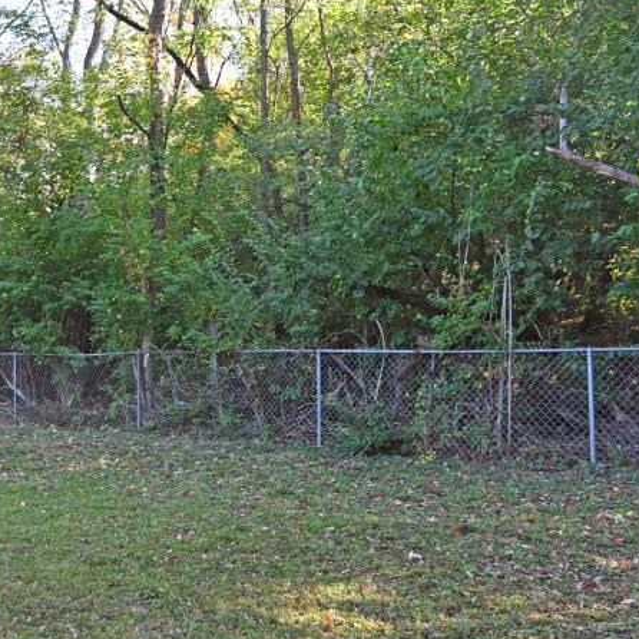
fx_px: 835
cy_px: 315
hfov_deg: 40.1
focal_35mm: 40
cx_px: 123
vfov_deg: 41.9
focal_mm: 14
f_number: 4
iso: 360
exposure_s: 1/250
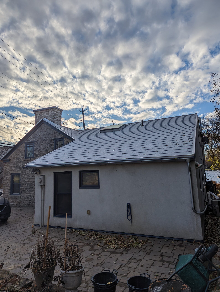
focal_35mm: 24
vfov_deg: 71.5
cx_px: 110
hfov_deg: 56.9
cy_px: 146
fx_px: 203
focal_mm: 6.81
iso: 38
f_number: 1.85
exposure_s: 1/4717
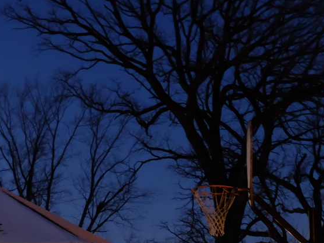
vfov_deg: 15.5
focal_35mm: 93
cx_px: 206
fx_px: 871
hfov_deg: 21.0
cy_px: 268
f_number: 4
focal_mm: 22.2
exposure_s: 1/4.3
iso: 3200
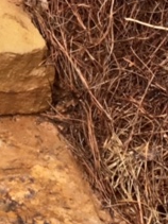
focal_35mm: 176
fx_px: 1140
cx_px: -257
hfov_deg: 7.7
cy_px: -340
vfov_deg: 9.7
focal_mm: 4.15
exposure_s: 1/120
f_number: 2.2
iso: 25
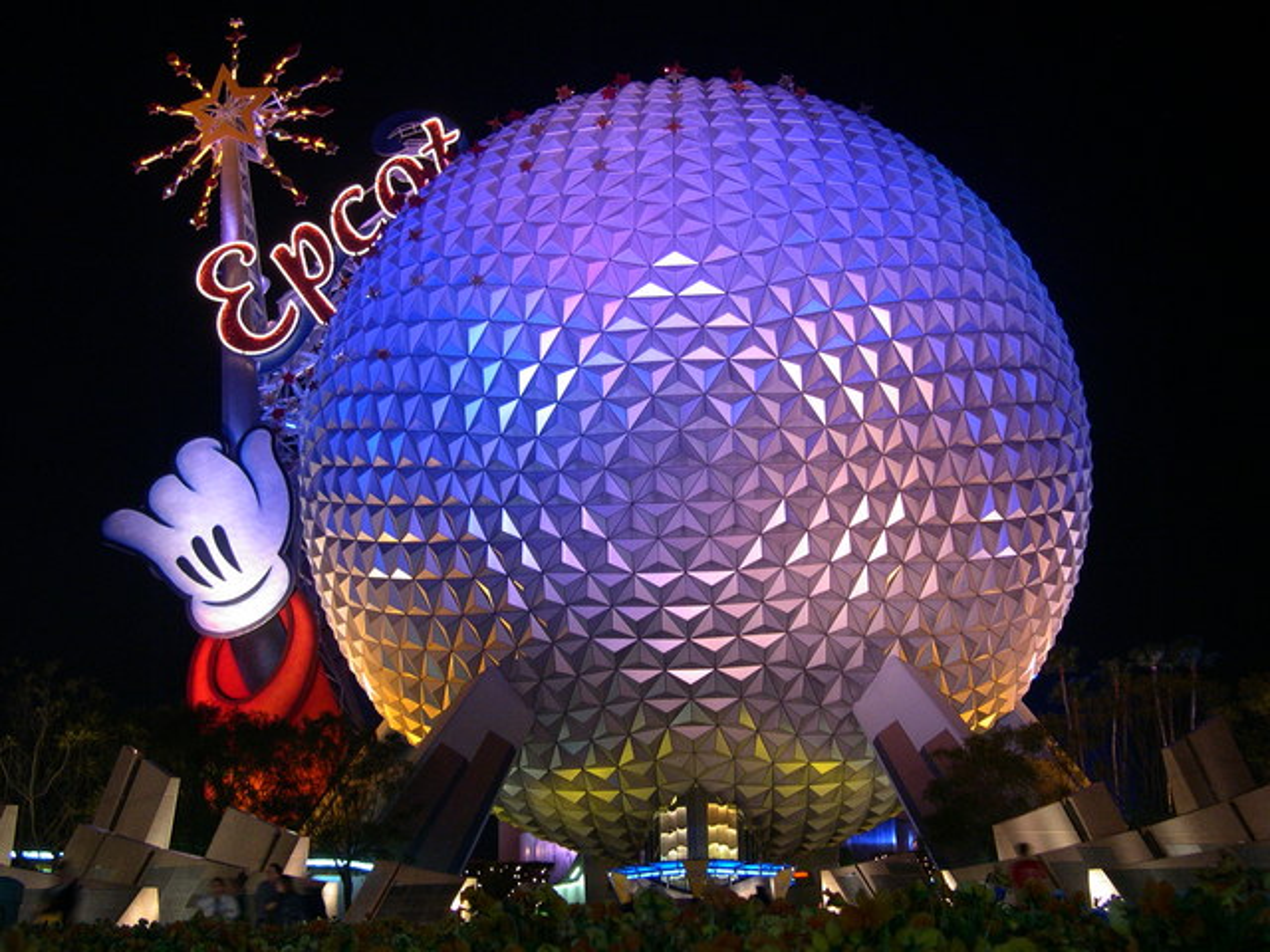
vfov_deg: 37.7
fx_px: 1394
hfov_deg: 49.0
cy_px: 476
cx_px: 635
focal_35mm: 38
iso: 327
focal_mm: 8
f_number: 2.8
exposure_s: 1/4.7
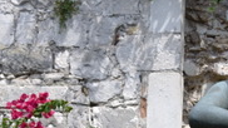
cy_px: 182
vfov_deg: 7.8
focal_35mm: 152
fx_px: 918
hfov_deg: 13.9
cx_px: 241
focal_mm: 22
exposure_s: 1/400
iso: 100
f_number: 4
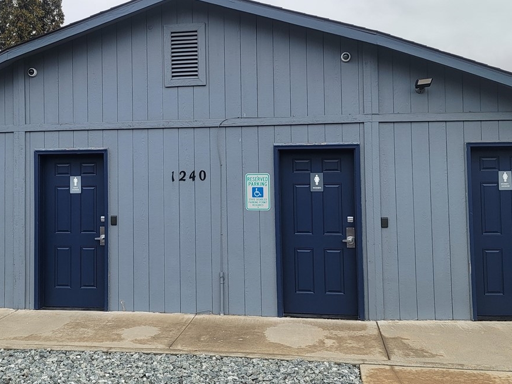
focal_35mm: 44
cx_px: 210
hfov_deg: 42.8
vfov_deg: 32.7
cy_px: 135
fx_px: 651
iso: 16
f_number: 1.8
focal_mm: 6.7
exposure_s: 1/396
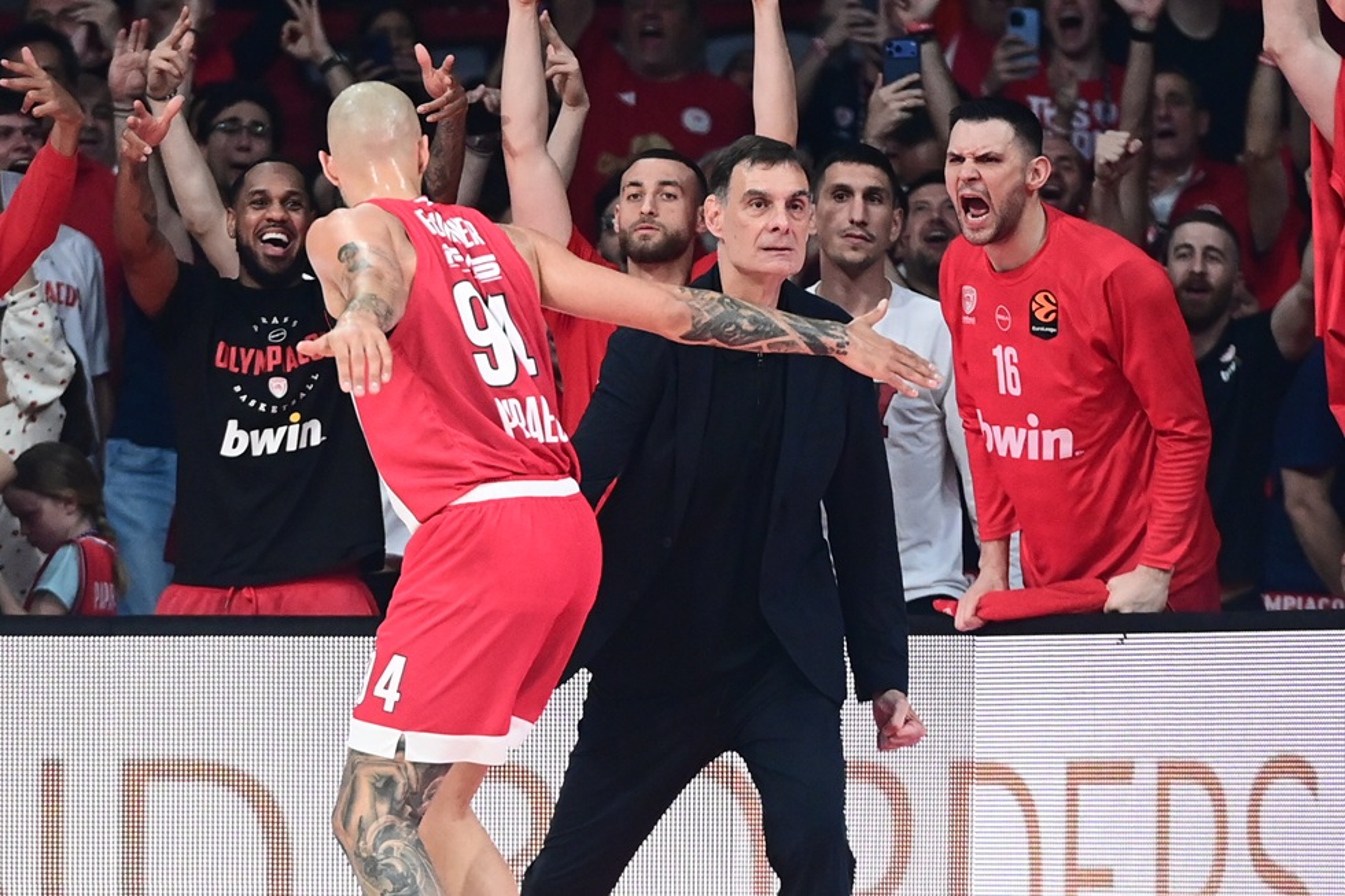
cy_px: 448
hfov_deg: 10.3
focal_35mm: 200
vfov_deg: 6.9
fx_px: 7470
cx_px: 672
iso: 2500
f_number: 3.2
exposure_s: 1/1000
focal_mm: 200
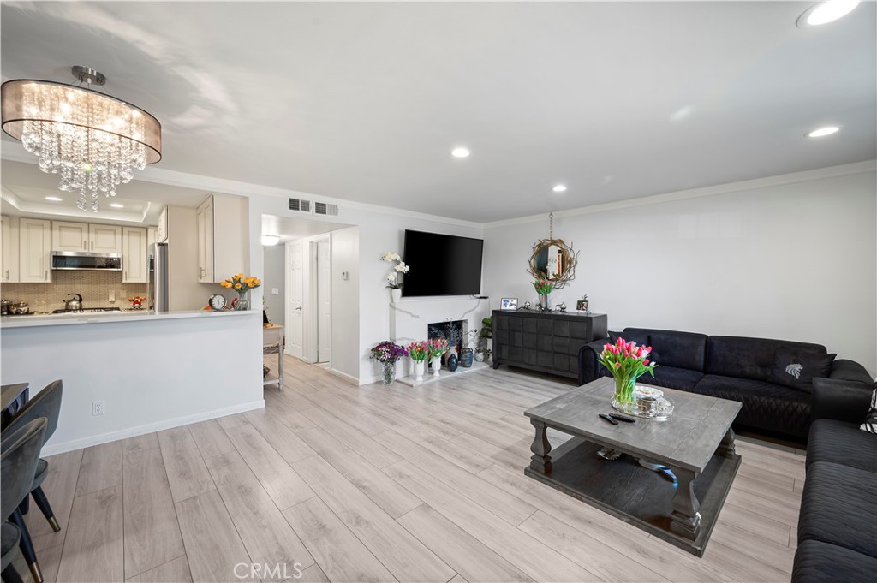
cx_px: 438
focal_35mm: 14
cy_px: 292
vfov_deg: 81.1
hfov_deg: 104.3
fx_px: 341
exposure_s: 1.3
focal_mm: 14
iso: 100
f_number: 8
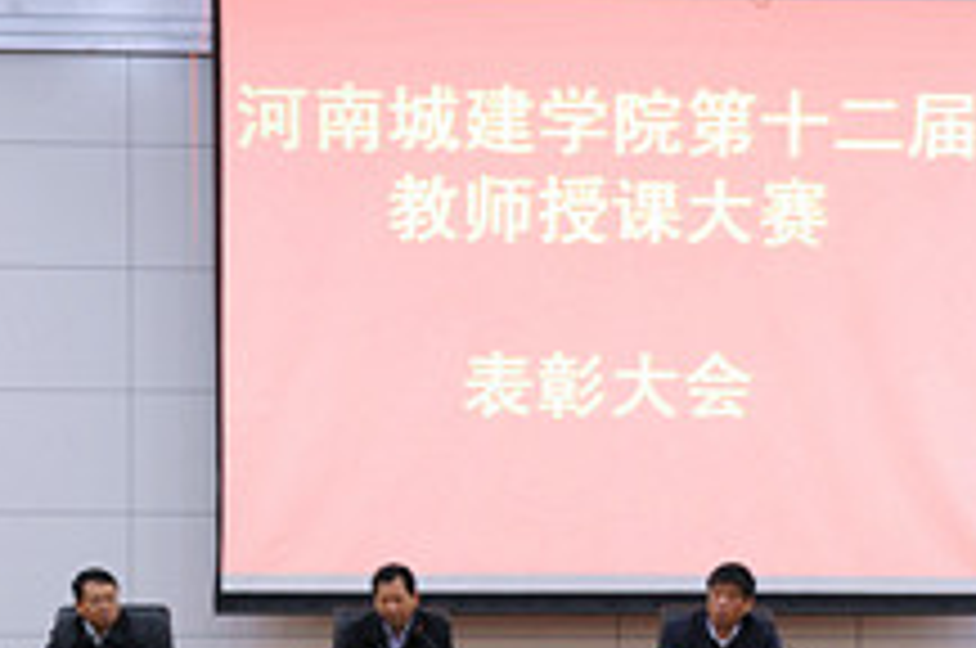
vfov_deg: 7.6
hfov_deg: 11.4
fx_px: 4873
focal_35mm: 180
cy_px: 529
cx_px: 630
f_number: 4.8
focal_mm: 65
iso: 800
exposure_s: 1/15
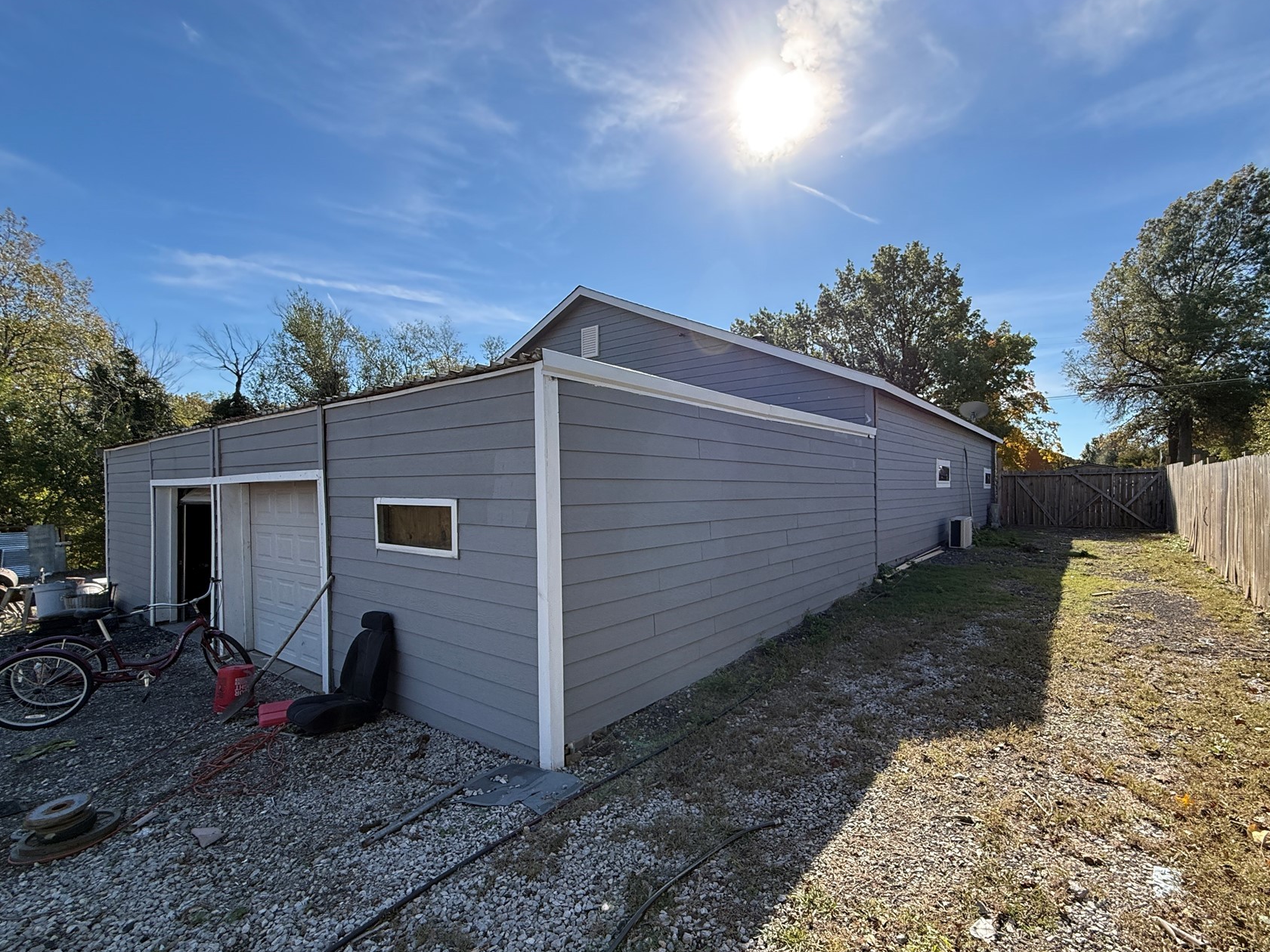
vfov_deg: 78.0
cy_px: 501
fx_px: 587
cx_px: 689
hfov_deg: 94.3
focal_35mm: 16
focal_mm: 2.22
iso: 64
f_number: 2.2
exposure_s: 1/1125
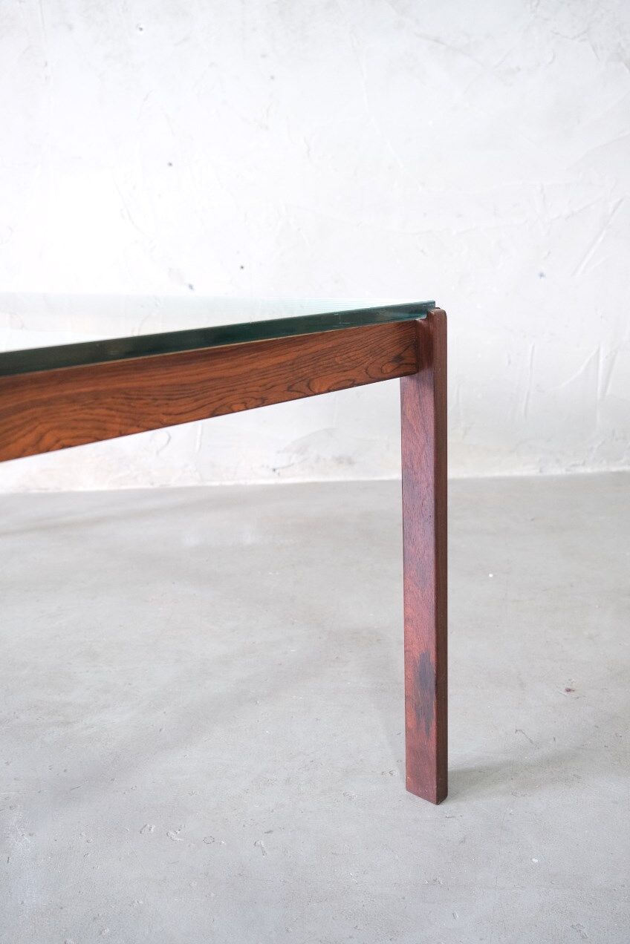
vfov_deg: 58.7
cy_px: 472
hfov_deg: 41.1
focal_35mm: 32
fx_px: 840
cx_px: 315
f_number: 4
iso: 2500
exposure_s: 1/30
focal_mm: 21.2
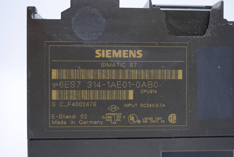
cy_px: 78
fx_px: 302
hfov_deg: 42.3
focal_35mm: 46
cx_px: 117
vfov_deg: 29.0
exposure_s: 1/125
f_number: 5.6
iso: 400
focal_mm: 31
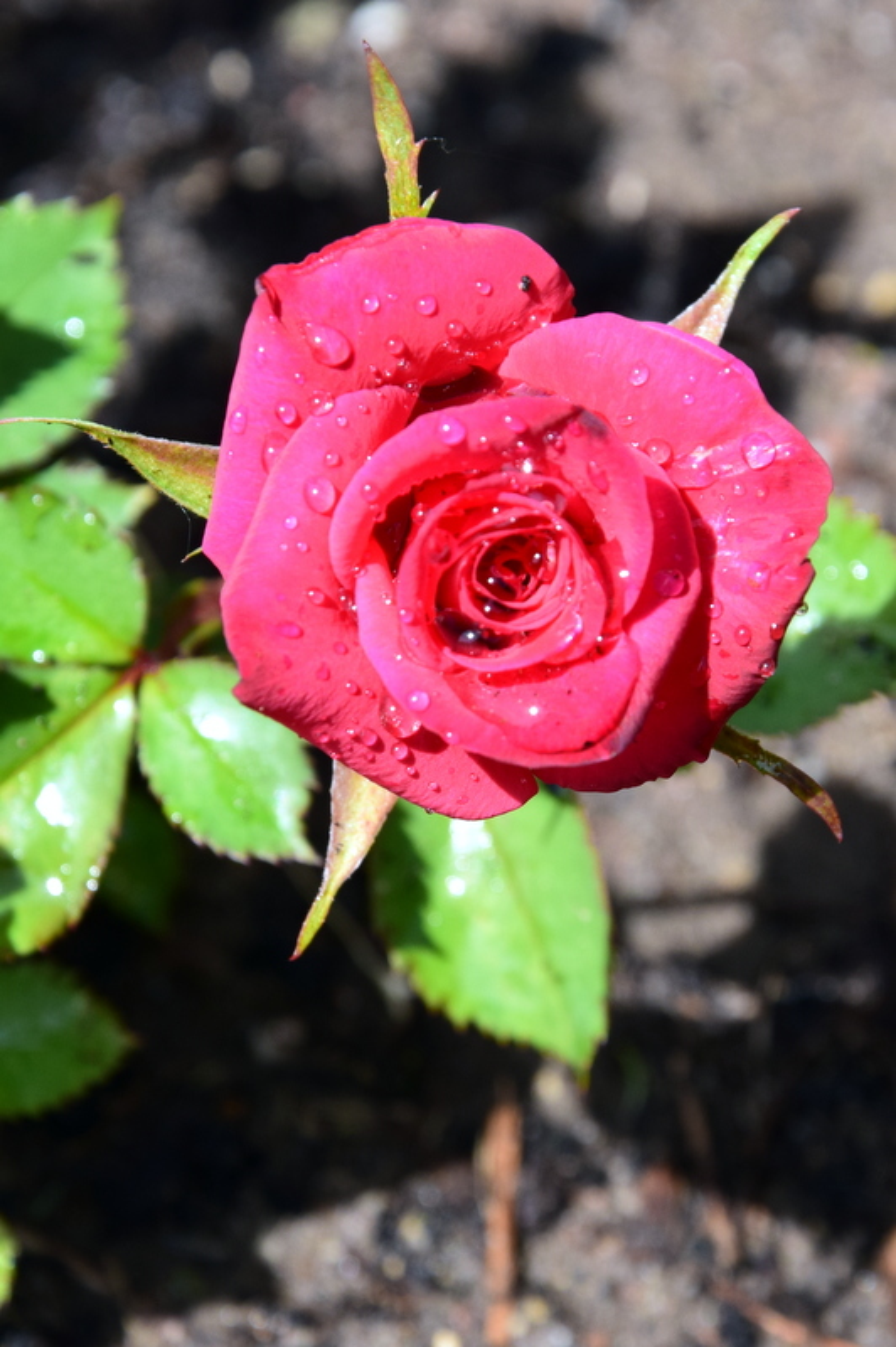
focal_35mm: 158
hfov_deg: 8.7
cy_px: 674
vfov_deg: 13.1
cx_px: 448
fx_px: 5890
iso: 400
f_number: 10
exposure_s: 1/320
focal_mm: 105
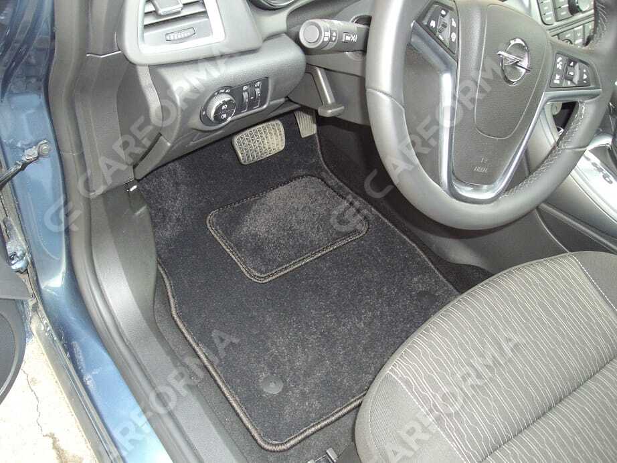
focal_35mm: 36
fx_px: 642
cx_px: 308
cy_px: 232
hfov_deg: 51.3
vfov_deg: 39.7
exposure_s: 1/50
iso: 160
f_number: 2.7
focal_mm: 6
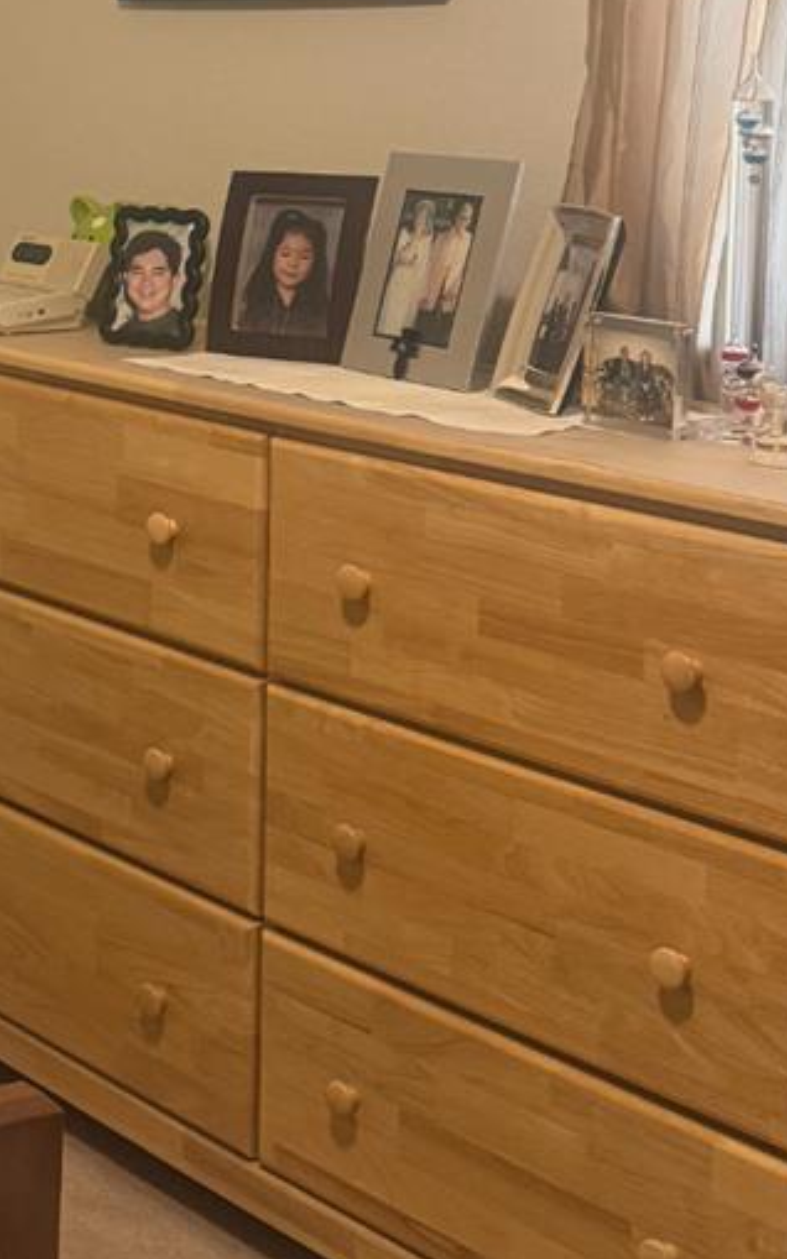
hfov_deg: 16.2
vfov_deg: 26.9
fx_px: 2575
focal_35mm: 75
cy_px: 236
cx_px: -320
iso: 250
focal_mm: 6.76
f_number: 1.78
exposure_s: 1/60
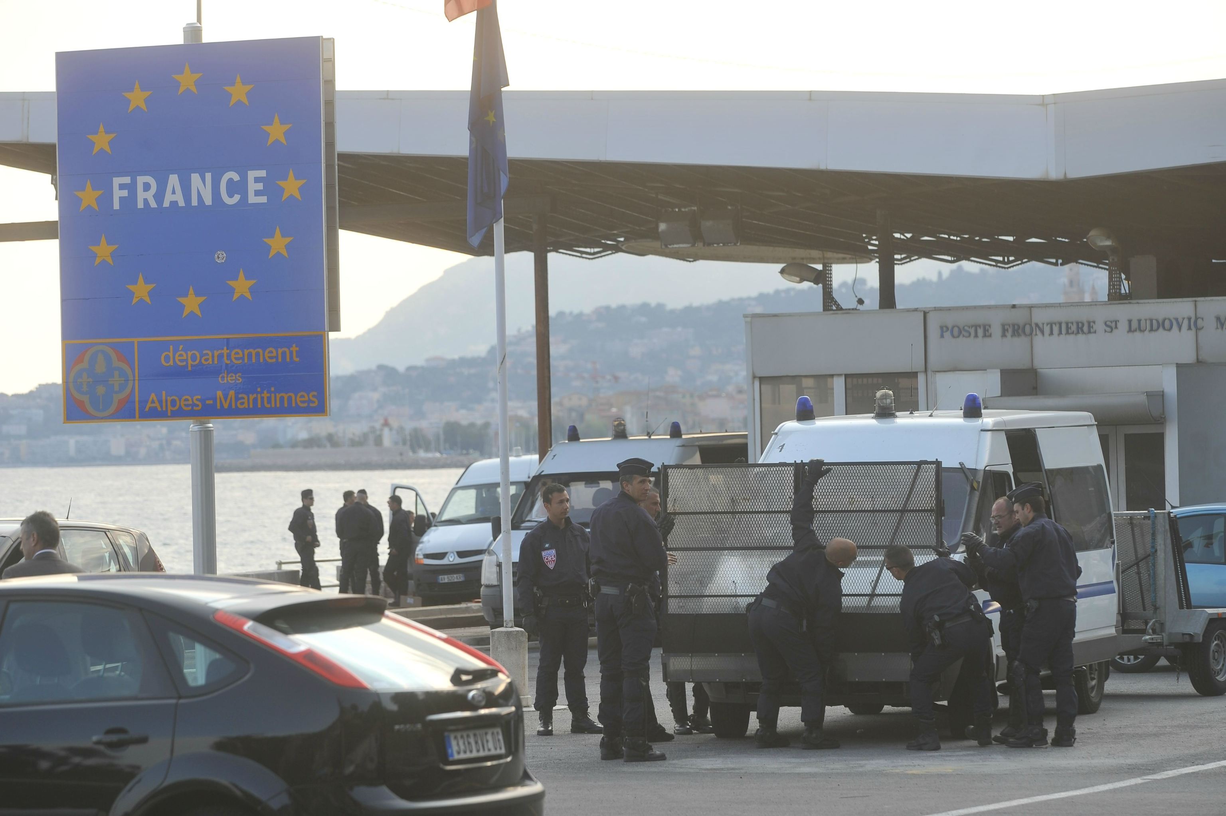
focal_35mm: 150
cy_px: 408
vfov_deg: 9.1
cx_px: 613
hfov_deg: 13.7
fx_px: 5105
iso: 200
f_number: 7.1
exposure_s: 1/320
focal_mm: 150
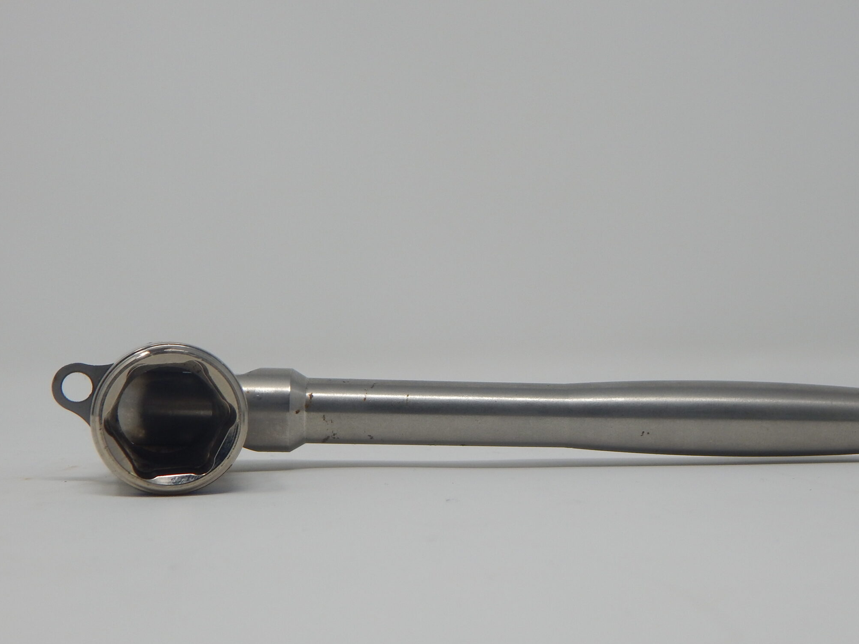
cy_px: 364
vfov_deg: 26.5
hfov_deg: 34.7
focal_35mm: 55
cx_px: 546
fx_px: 1365
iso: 125
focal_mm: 7.7
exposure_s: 1/160
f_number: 3.6
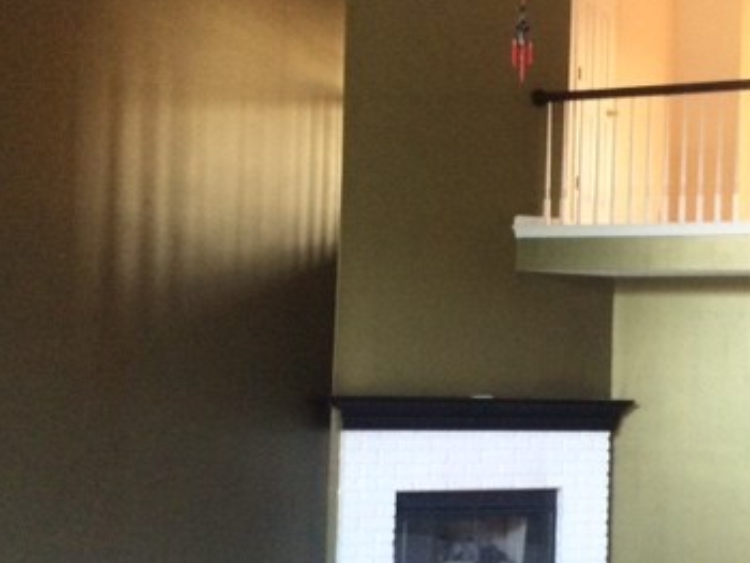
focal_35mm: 53
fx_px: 1149
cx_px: 581
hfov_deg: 35.2
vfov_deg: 27.5
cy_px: 328
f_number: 2.2
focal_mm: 4.15
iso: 250
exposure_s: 1/20
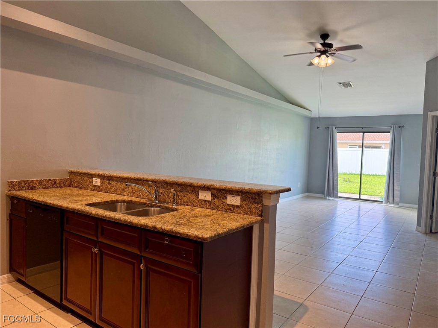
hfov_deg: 71.6
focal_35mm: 24
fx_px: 304
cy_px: 164
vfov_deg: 56.8
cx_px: 219
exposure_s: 1/120
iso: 125
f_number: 1.78
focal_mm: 6.76
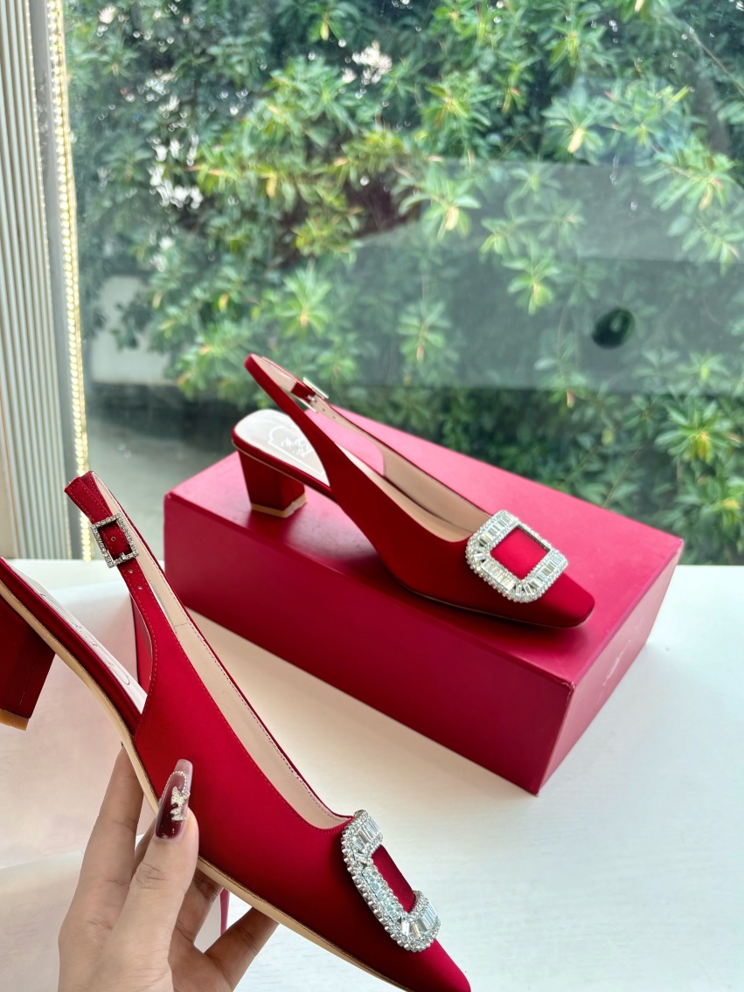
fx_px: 946
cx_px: 284
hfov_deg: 42.6
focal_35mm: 33
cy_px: 623
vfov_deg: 54.7
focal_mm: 5.96
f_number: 1.6
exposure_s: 1/182
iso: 50
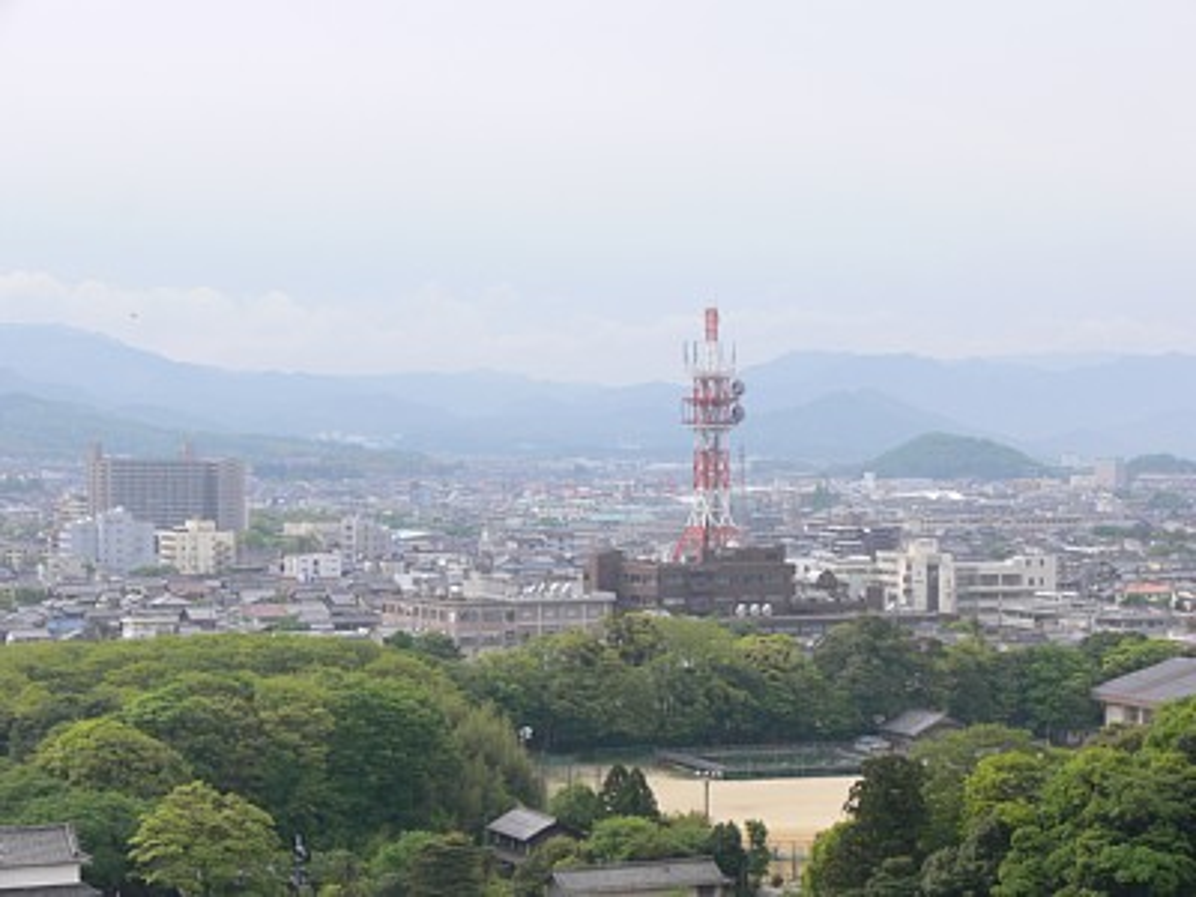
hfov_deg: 24.7
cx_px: 598
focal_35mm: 79
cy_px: 448
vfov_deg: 18.7
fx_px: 2729
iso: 80
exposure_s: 1/160
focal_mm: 16.7
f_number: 5.6
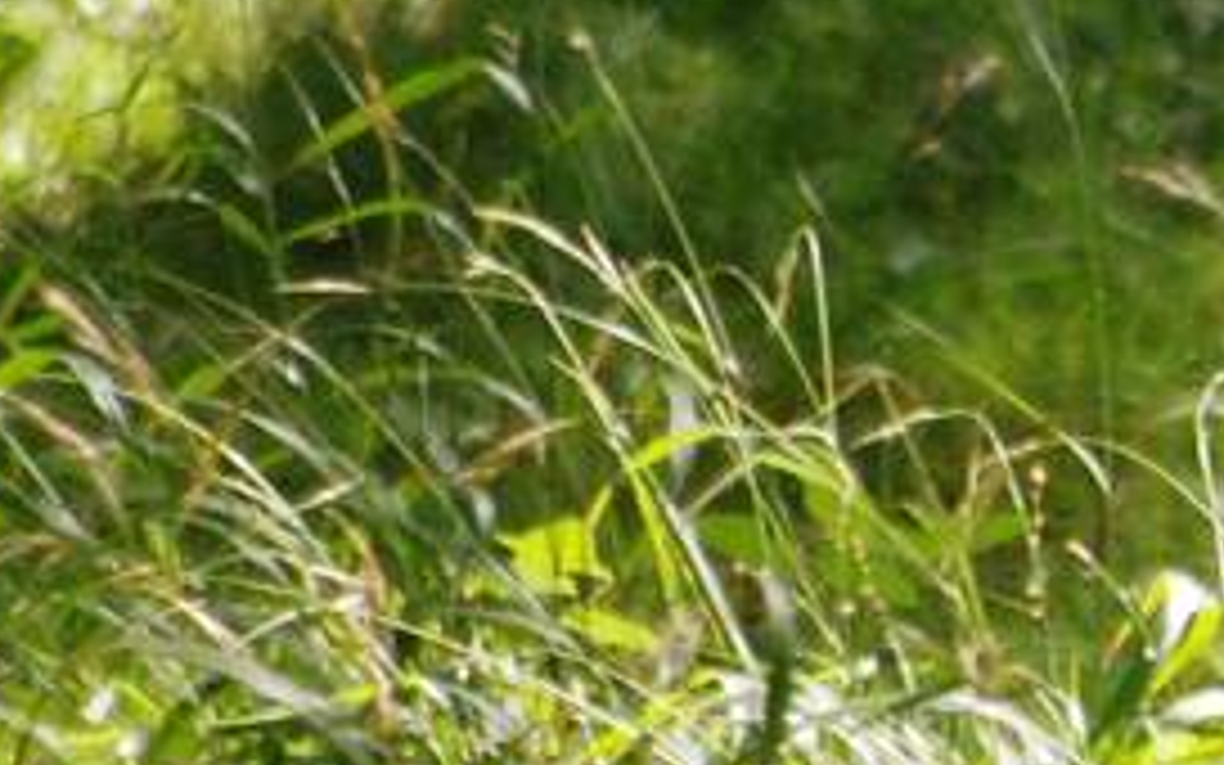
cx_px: 3388
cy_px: 430
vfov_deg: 0.5
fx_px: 90200
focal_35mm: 2704
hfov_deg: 0.8
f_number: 5.6
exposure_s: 1/250
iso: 400
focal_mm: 300
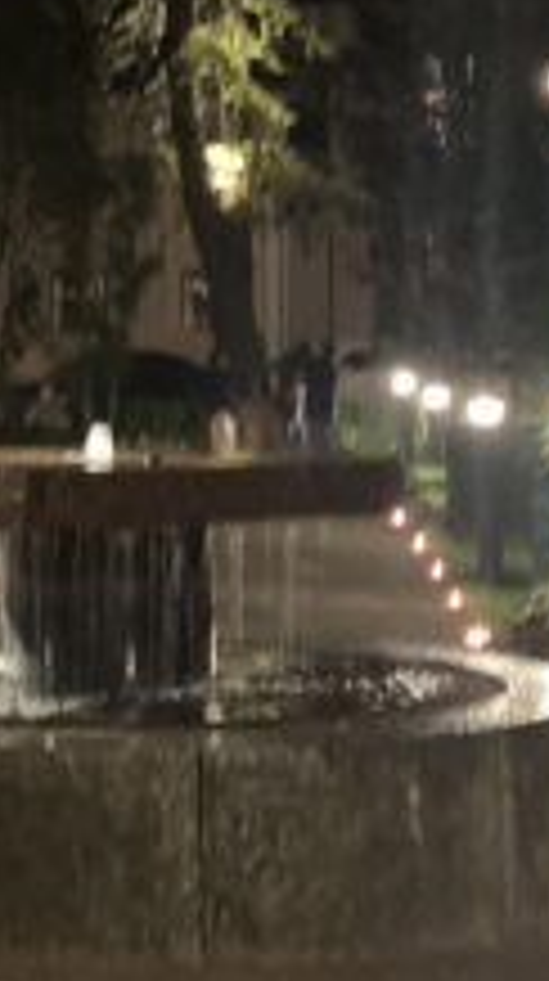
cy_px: 162
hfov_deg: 11.8
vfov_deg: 21.1
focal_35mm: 100
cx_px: -108
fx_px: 2598
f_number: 1.8
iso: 640
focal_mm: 4.25
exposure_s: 1/17
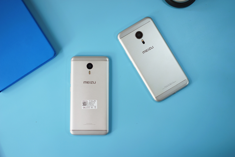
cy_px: 78
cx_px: 118
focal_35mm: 55
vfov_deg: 24.6
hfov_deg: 36.2
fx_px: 359
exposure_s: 1/60
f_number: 2.2
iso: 100
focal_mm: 55
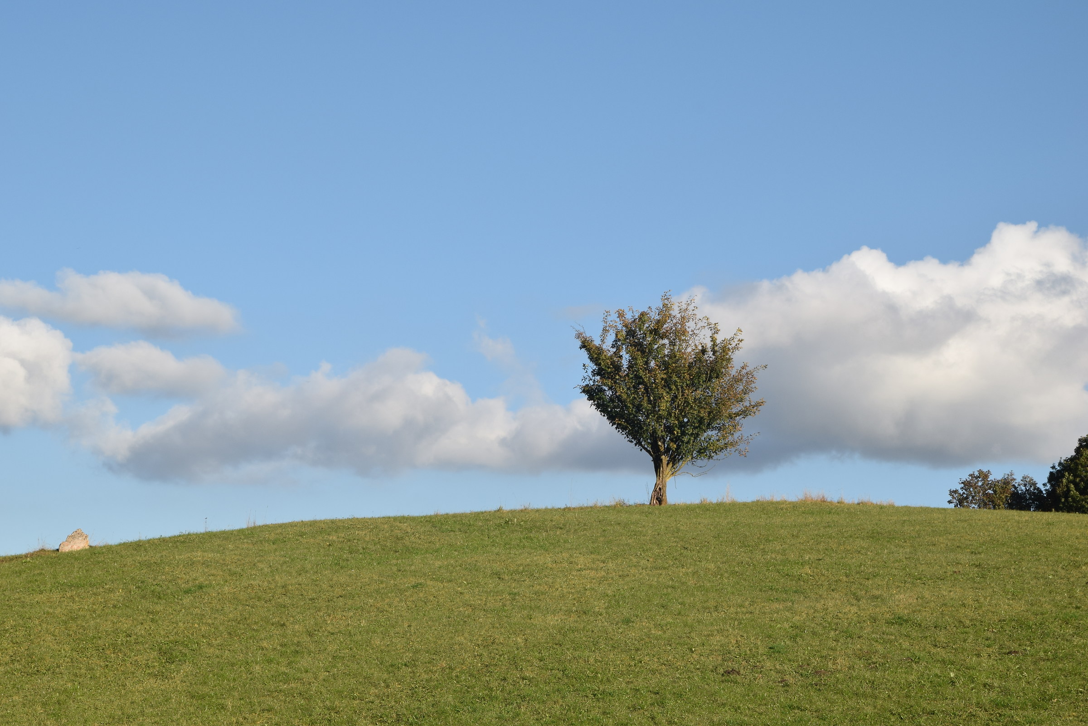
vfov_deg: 16.6
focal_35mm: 82
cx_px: 544
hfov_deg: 24.6
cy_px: 363
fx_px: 2494
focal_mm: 55
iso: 200
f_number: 11
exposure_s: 1/125
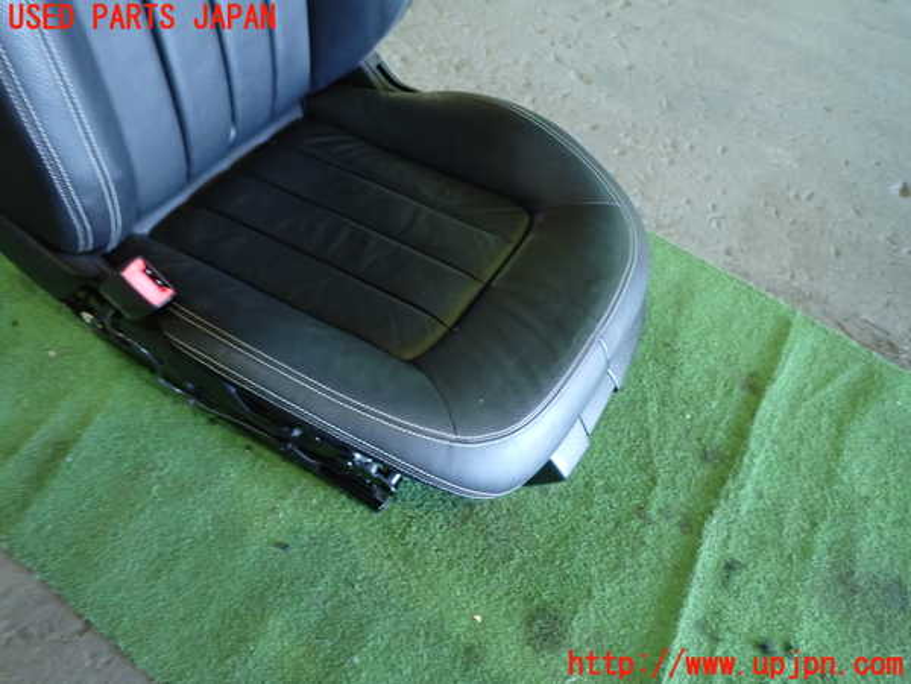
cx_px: 456
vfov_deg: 54.9
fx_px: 658
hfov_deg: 69.4
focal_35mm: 25
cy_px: 342
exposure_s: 1/30
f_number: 2
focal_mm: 4.5
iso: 400
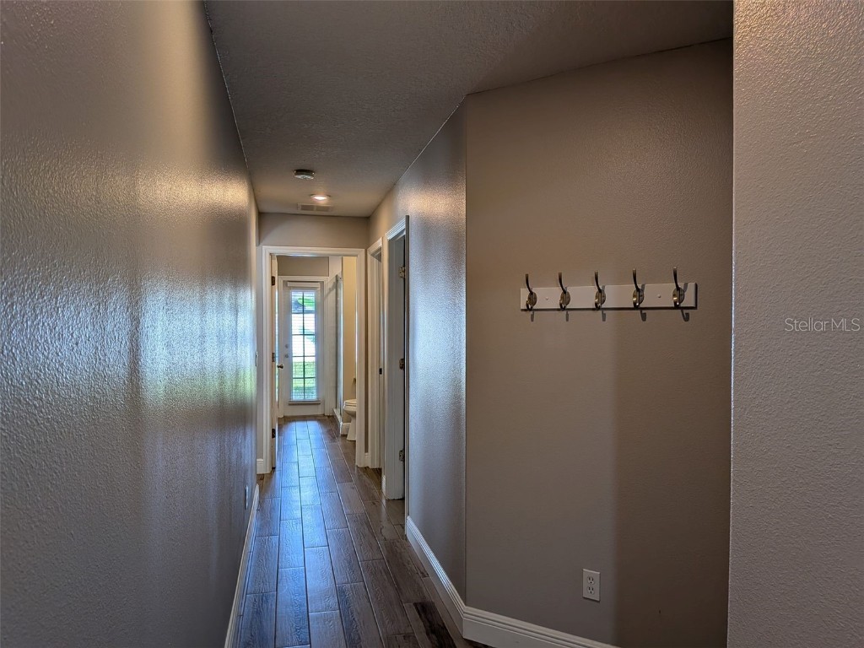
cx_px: 432
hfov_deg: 71.6
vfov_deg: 56.8
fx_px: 599
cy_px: 324
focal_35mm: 24
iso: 27
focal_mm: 4.53
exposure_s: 1/513
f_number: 1.7
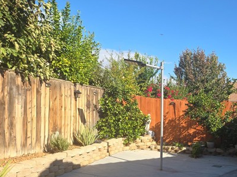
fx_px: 253
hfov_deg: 47.8
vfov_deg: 37.8
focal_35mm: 37
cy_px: 129
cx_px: 185
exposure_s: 1/1033
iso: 25
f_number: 1.8
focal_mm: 5.4
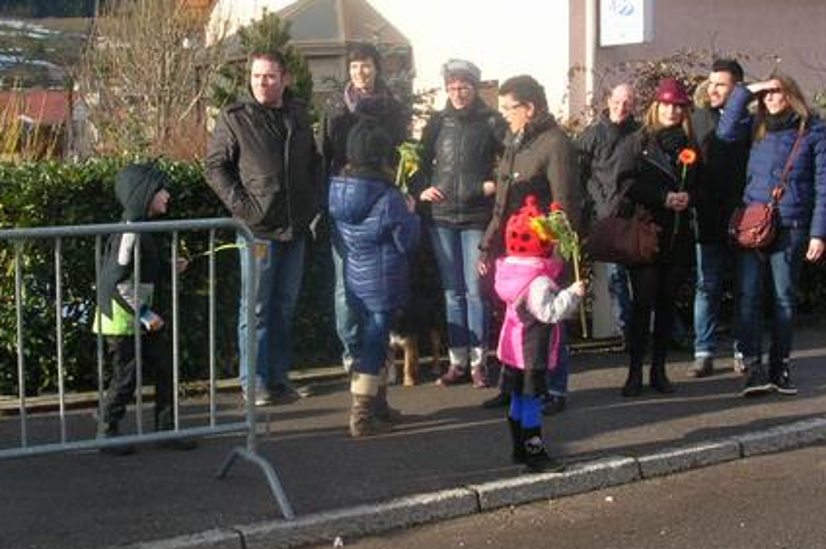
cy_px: 265
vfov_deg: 24.6
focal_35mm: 55
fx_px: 1261
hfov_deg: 36.3
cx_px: 407
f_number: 5.6
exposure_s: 1/140
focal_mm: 5.8
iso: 50
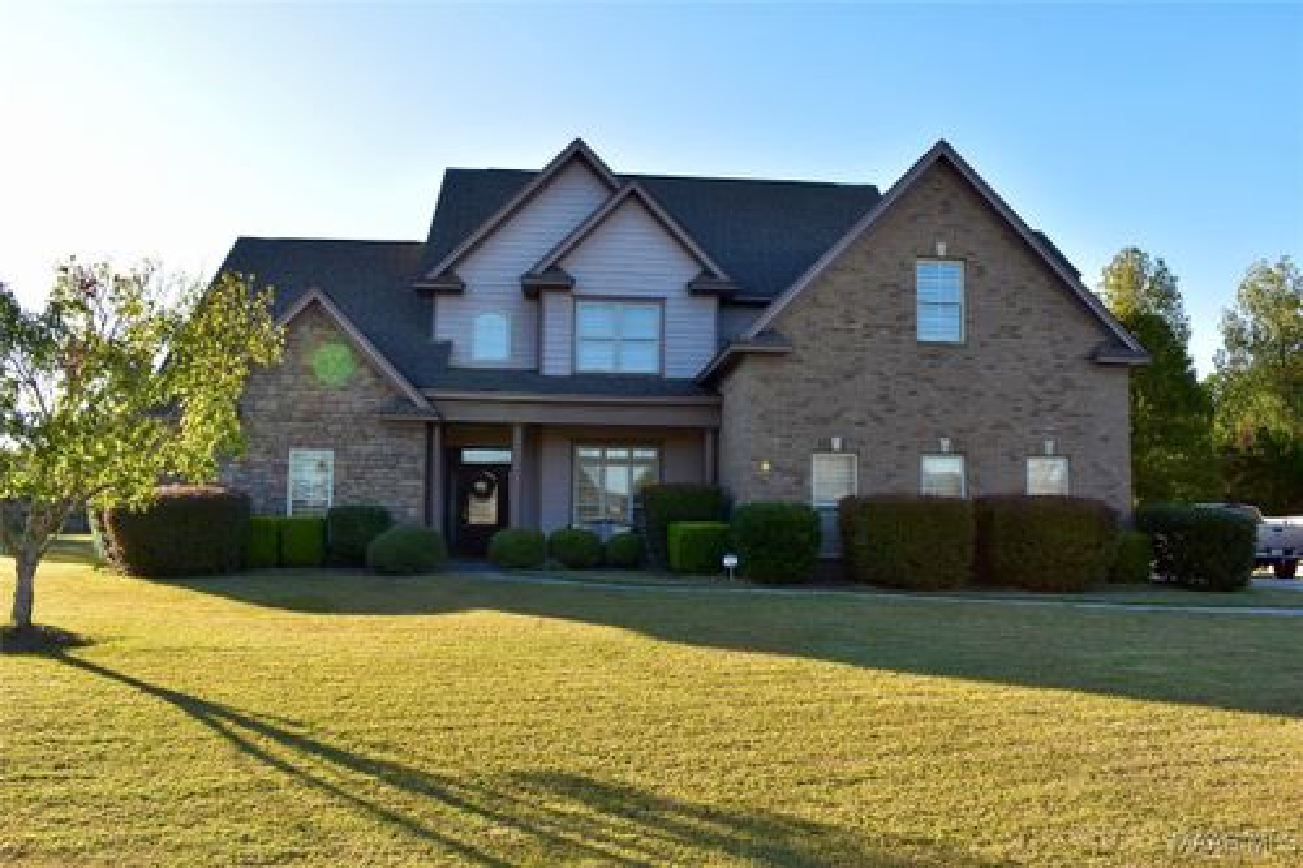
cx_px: 652
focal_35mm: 30
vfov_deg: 43.6
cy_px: 434
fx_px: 1085
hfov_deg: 61.9
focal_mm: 20
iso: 400
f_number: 10
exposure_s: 1/250
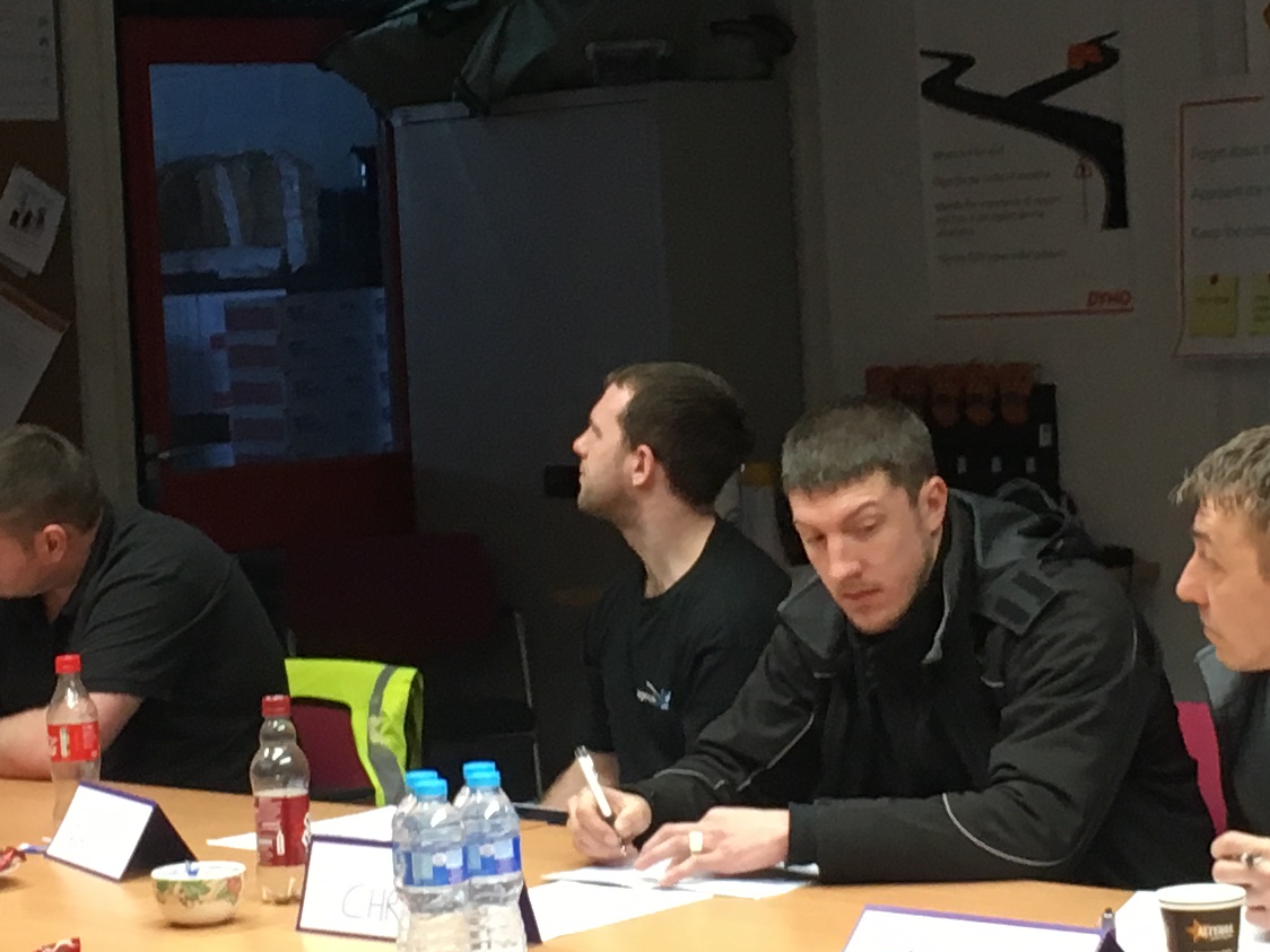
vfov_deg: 14.2
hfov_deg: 18.9
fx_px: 3816
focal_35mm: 104
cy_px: 423
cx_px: 615
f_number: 2.2
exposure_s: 1/33
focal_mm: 4.15
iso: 50
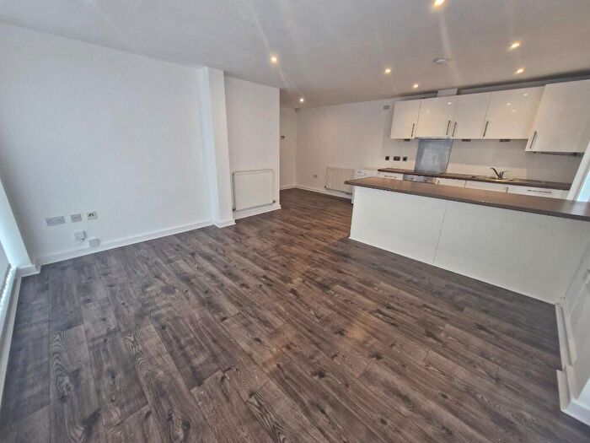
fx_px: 222
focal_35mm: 13
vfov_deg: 89.9
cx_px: 295
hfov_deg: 106.2
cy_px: 222
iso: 200
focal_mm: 1.74
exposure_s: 1/50
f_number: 2.2
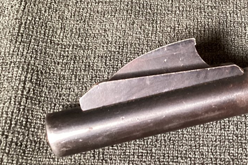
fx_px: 475
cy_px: 128
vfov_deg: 19.6
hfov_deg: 28.8
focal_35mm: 69
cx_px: 190
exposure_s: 1/33
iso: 320
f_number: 2.4
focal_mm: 3.3
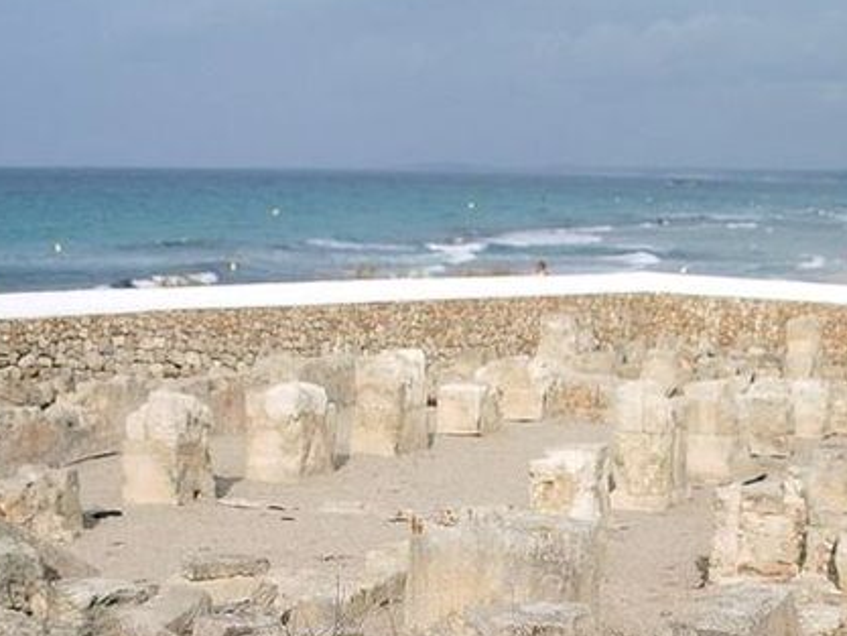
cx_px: 524
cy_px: 699
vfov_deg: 17.2
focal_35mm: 83
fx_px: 2031
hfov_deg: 23.5
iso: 50
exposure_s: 1/500
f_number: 4.3
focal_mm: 5.8
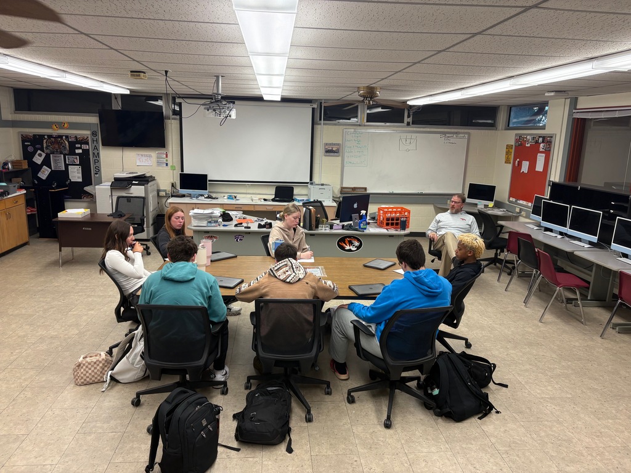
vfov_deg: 53.1
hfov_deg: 67.3
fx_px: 474
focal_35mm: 26
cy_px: 236
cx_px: 316
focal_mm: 5.96
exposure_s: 1/120
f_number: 1.6
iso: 100
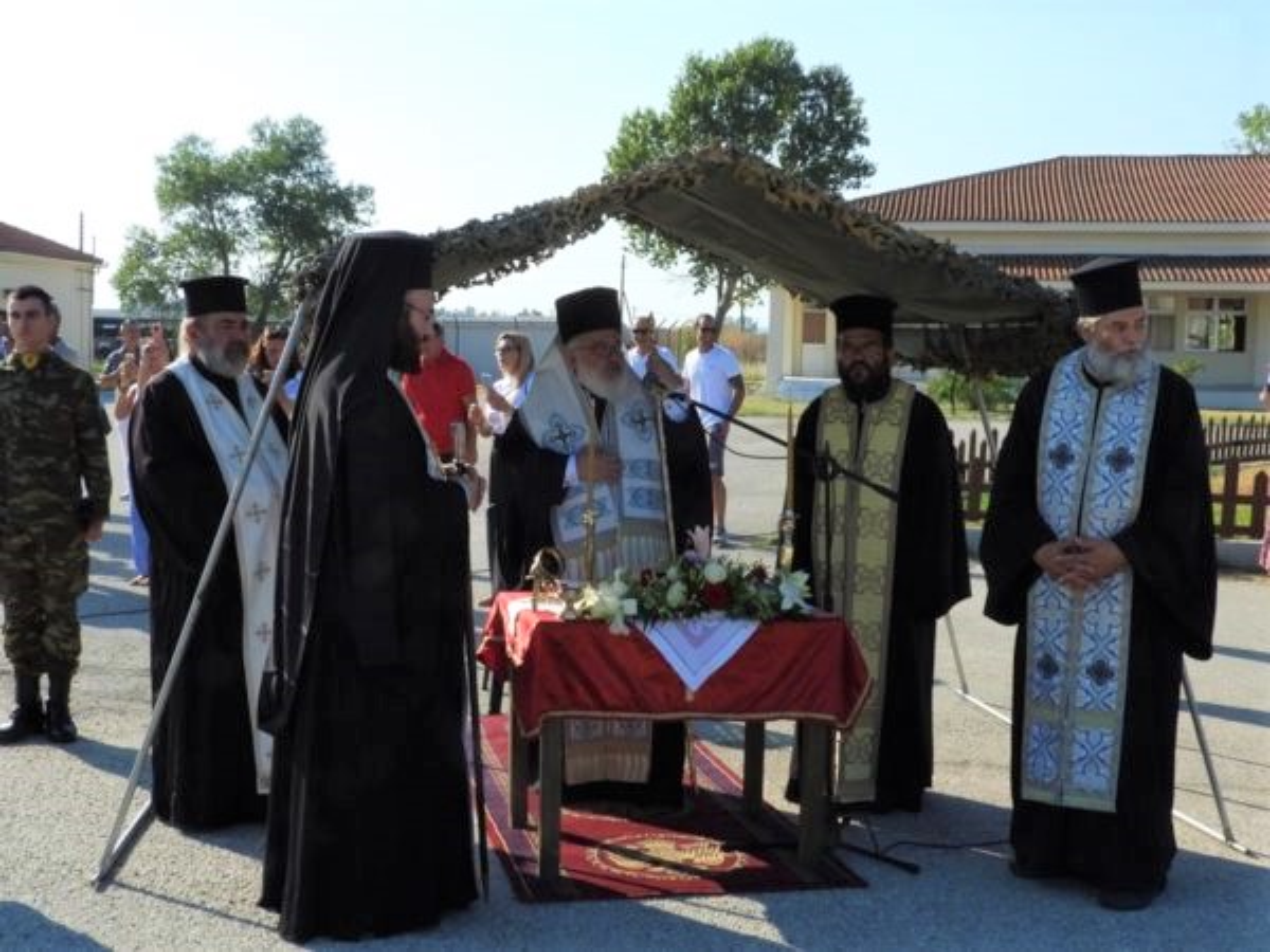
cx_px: 635
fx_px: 1614
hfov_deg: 42.9
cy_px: 476
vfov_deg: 32.9
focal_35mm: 44
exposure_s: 1/1600
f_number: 6.3
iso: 400
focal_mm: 7.9
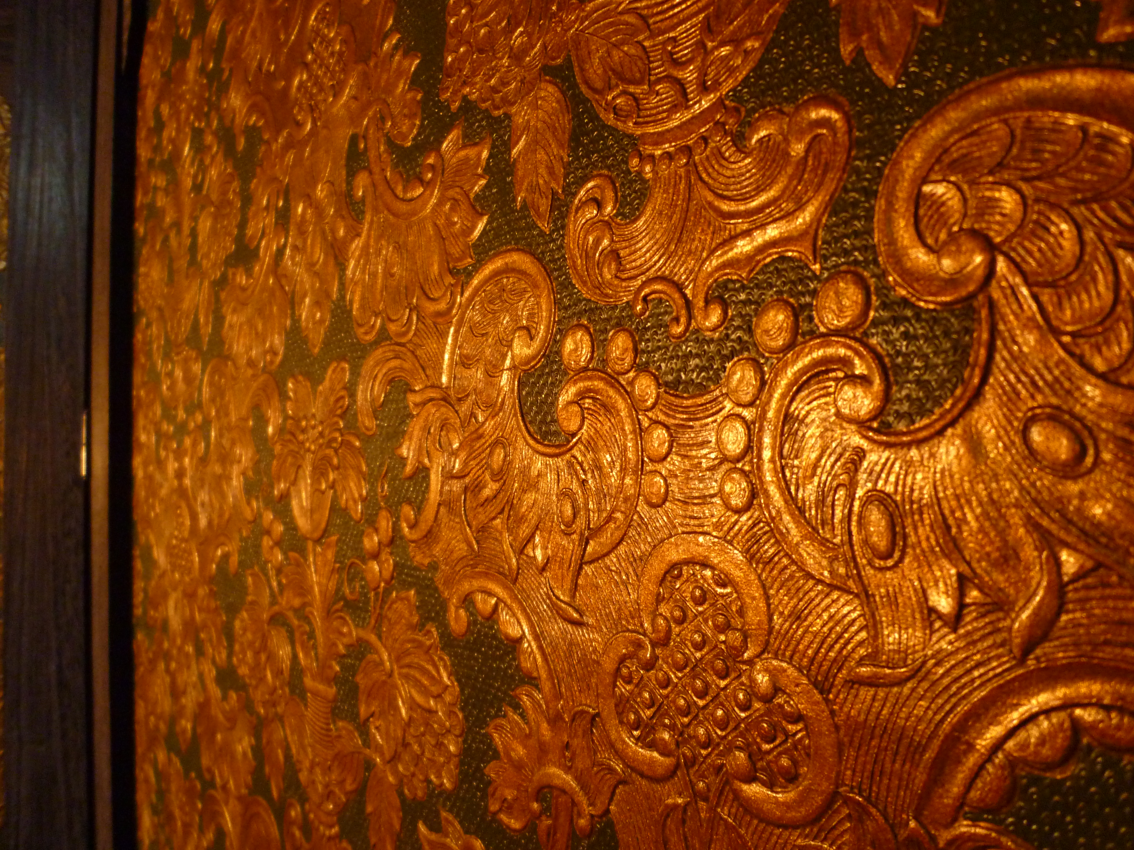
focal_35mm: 25
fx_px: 819
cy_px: 425
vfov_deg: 54.9
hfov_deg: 69.4
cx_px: 567
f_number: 2.8
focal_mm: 4.5
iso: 400
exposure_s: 1/15
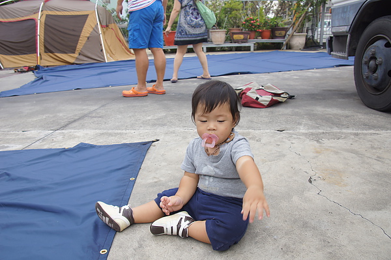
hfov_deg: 62.0
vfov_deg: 43.5
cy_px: 130
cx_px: 196
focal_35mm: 30
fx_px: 326
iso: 100
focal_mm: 20
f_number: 6.3
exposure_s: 1/60
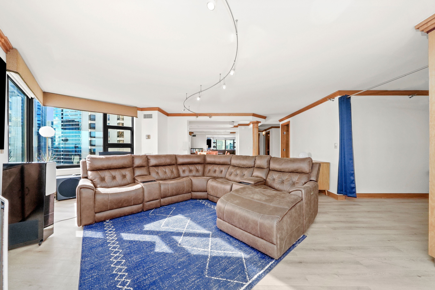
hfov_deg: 112.6
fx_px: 145
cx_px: 218
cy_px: 145
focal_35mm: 12
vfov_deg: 90.1
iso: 1250
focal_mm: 12
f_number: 13
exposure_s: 1/40
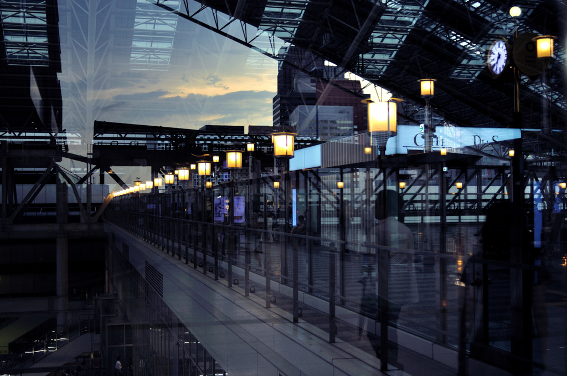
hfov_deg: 46.5
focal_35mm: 42
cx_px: 284
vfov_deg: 31.8
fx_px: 660
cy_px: 188
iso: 200
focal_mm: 28
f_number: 2
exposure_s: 1/250
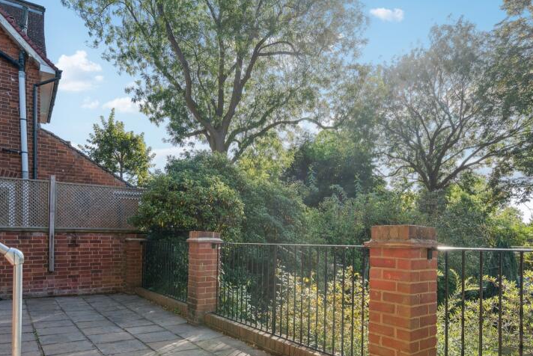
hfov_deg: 76.0
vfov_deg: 54.3
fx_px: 341
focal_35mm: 23
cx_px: 270
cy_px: 232
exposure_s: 1/320
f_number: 6.3
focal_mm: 16
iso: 640
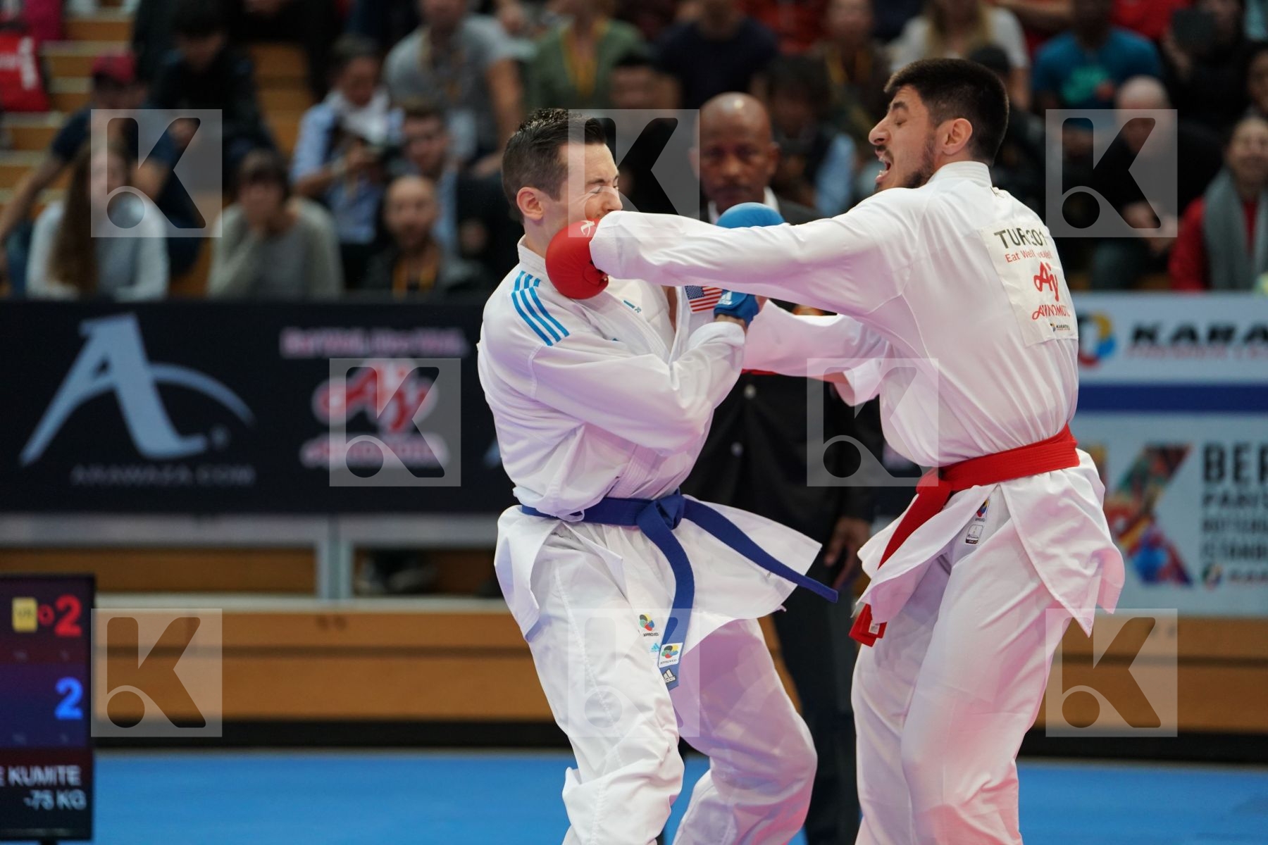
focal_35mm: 178
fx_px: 6269
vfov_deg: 7.7
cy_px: 422
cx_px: 634
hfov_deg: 11.5
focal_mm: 178
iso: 2000
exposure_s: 1/1000
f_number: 2.8
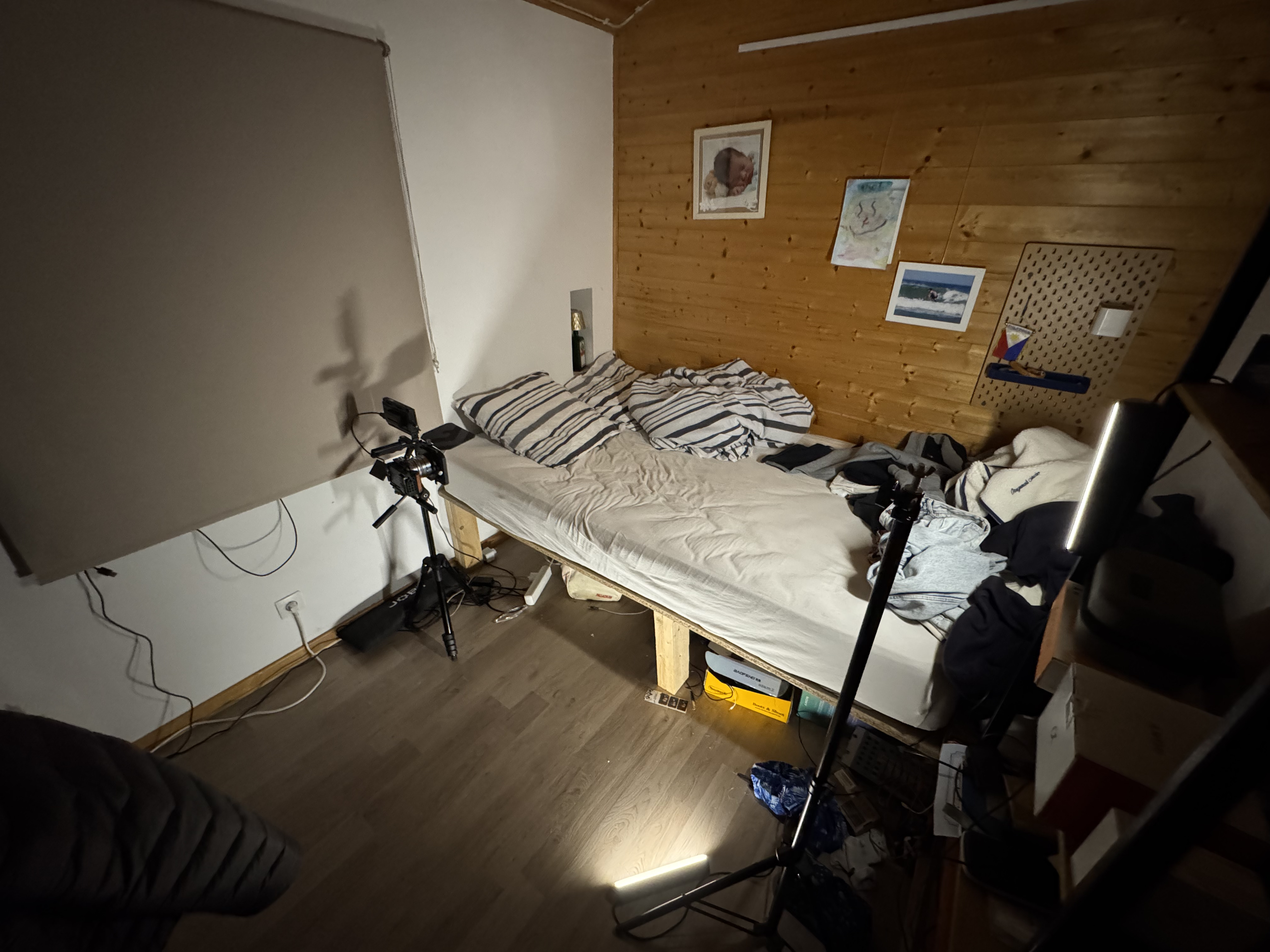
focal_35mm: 14
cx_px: 635
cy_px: 476
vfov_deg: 85.7
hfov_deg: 102.1
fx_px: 514
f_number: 2.2
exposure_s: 1/47
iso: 1250
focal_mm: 2.22
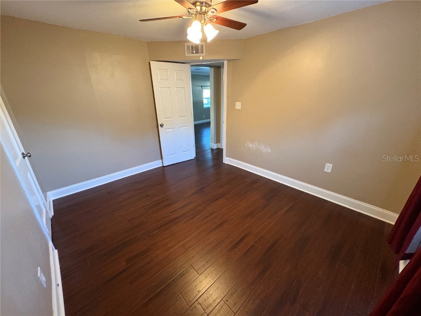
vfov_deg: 85.7
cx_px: 210
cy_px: 158
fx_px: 170
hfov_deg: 102.1
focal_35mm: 14
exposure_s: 1/60
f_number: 2.2
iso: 640
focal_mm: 2.22
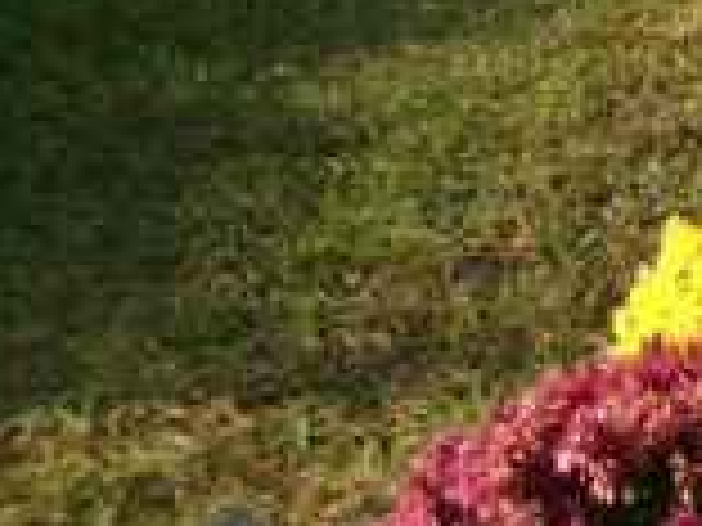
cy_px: -243
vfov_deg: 9.5
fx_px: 3083
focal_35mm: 152
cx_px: 1328
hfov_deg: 11.8
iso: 50
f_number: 2.8
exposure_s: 1/458
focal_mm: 6.2
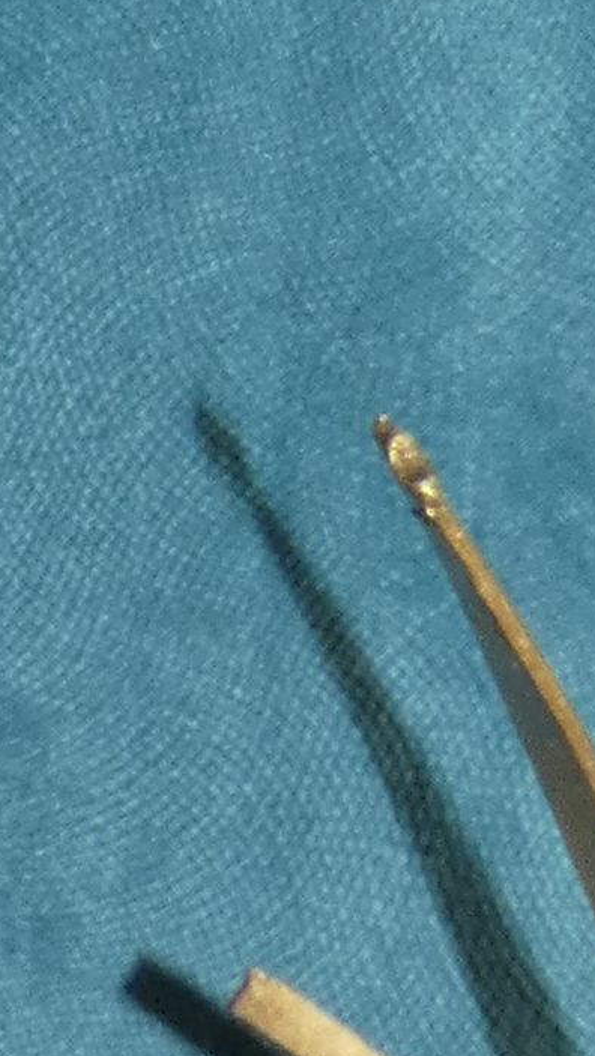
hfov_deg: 4.3
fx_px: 7649
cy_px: -1558
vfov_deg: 7.4
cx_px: -1098
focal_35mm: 273
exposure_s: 1/60
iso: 80
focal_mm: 6.5
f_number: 3.5
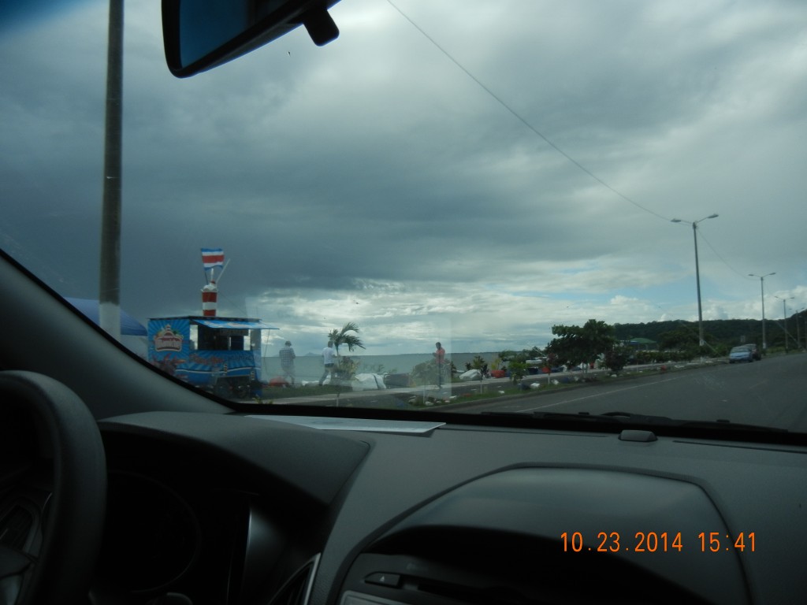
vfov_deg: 46.8
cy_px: 302
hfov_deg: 60.0
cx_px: 404
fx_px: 699
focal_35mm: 30
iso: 160
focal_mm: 5.4
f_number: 7
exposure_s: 1/487
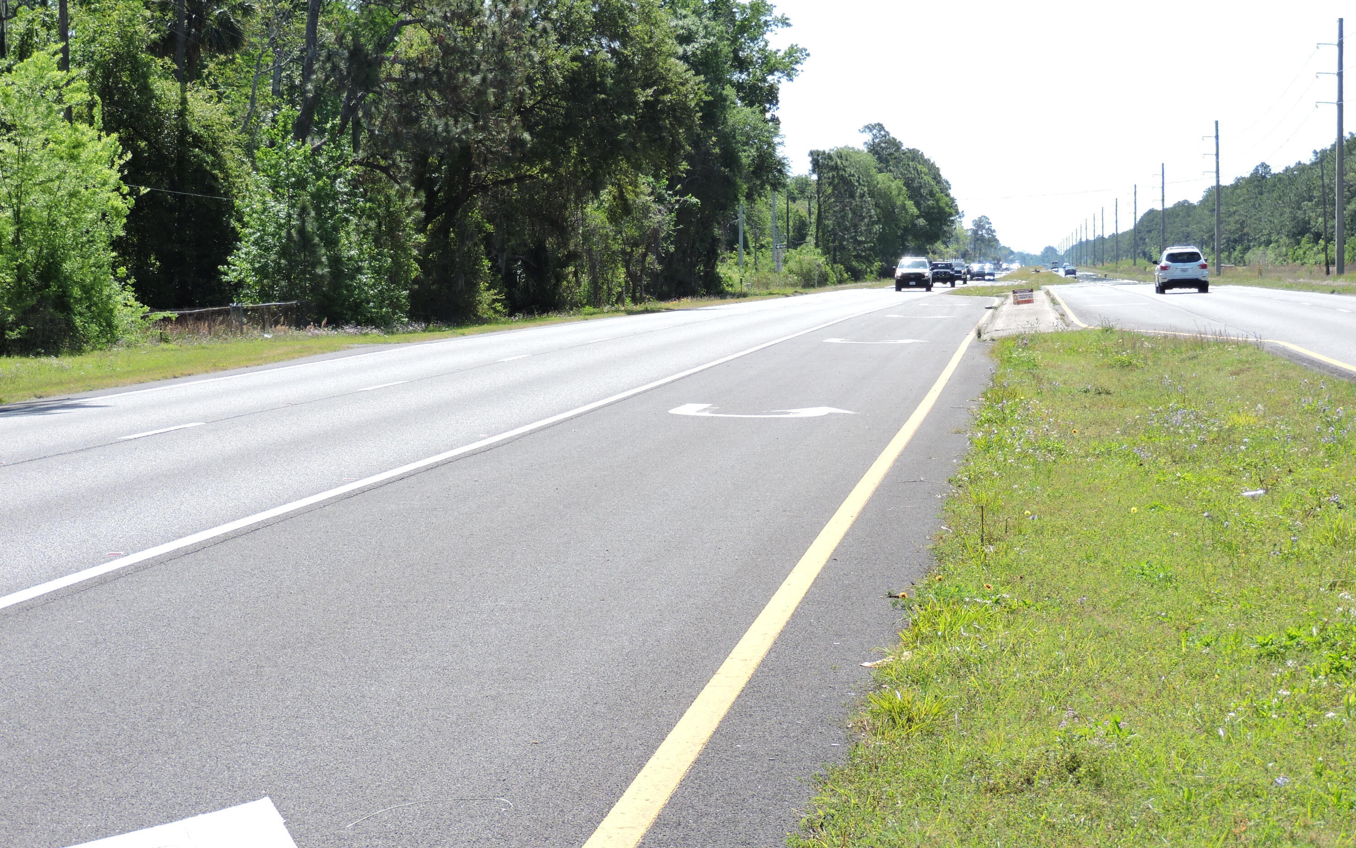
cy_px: 461
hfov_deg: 21.6
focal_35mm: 96
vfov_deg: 13.6
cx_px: 677
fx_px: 3548
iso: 100
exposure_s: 1/400
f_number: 4.1
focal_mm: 16.1
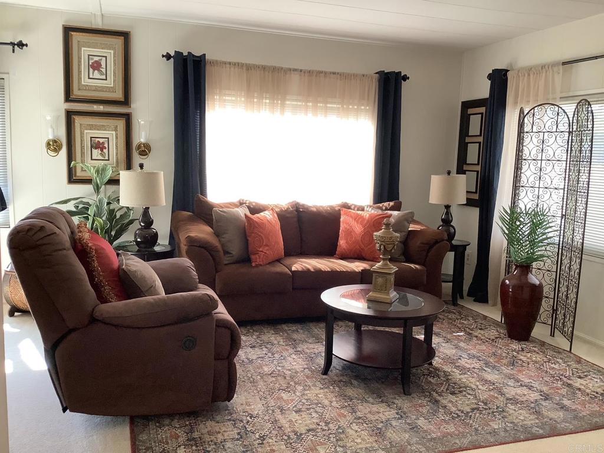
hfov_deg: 58.4
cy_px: 226
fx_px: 541
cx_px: 302
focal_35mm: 31
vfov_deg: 45.4
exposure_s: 1/60
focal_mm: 3.3
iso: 80
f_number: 2.4
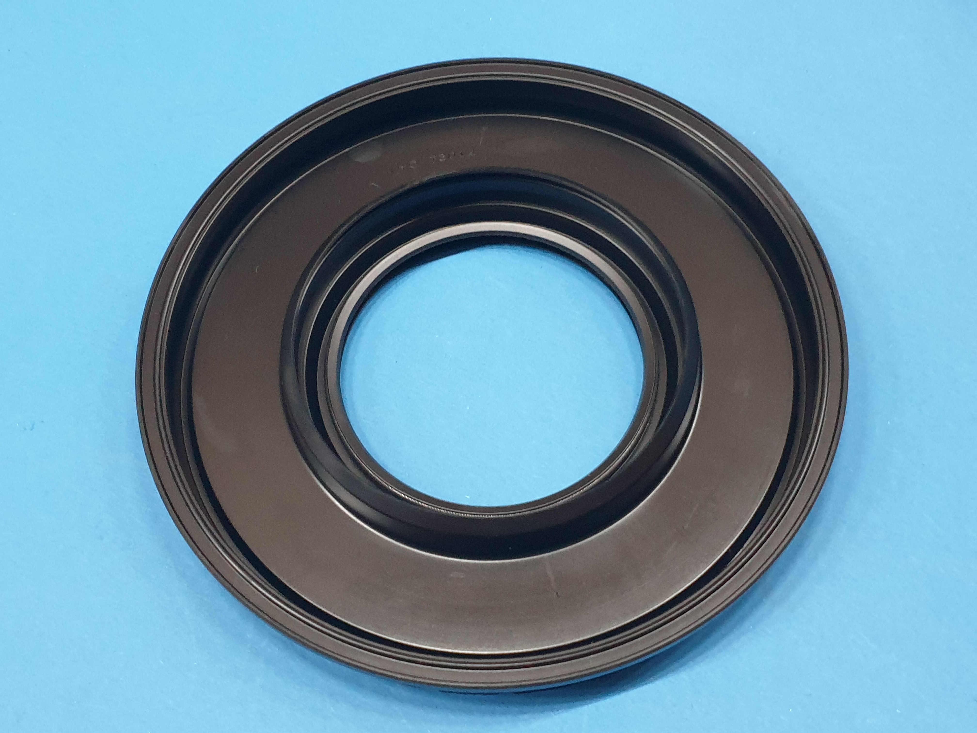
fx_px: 734
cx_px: 488
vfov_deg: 53.1
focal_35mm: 26
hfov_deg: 67.3
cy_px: 366
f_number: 1.5
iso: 320
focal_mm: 4.3
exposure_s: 1/25
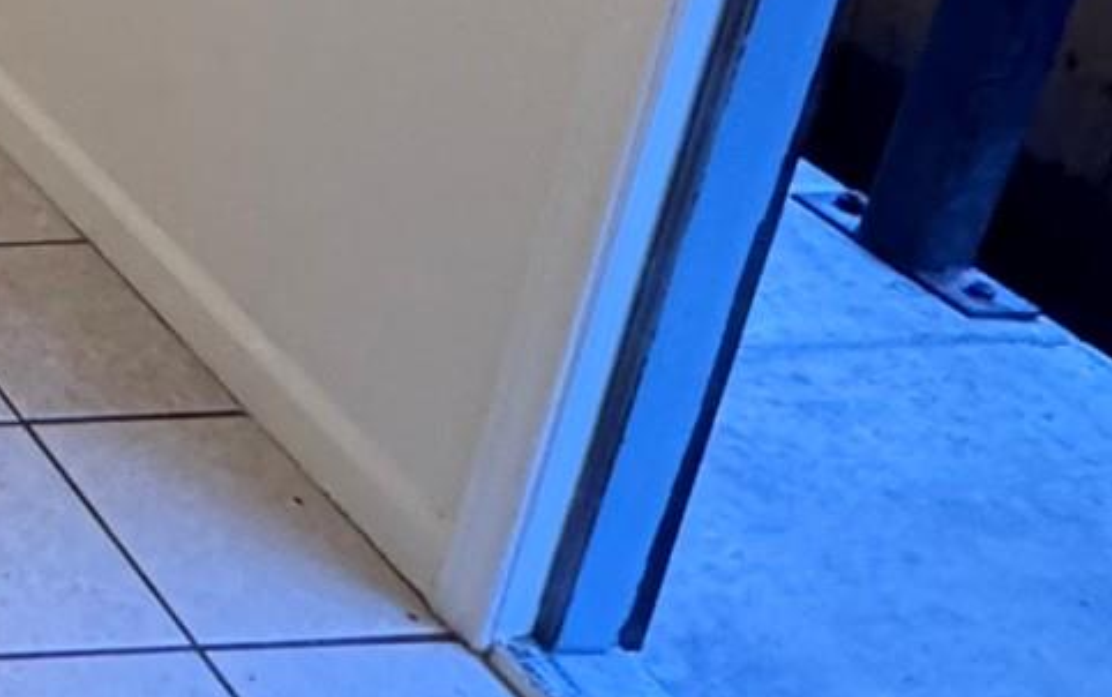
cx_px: -1061
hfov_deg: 19.6
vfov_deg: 17.1
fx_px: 1911
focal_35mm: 63
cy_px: -538
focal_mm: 2.22
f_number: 2.2
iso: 250
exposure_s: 1/60
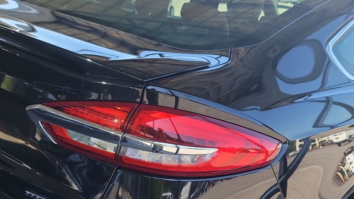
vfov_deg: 23.2
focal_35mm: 51
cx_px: 176
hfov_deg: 40.6
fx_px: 479
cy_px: 157
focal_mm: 6.7
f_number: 1.8
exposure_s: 1/119
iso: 54
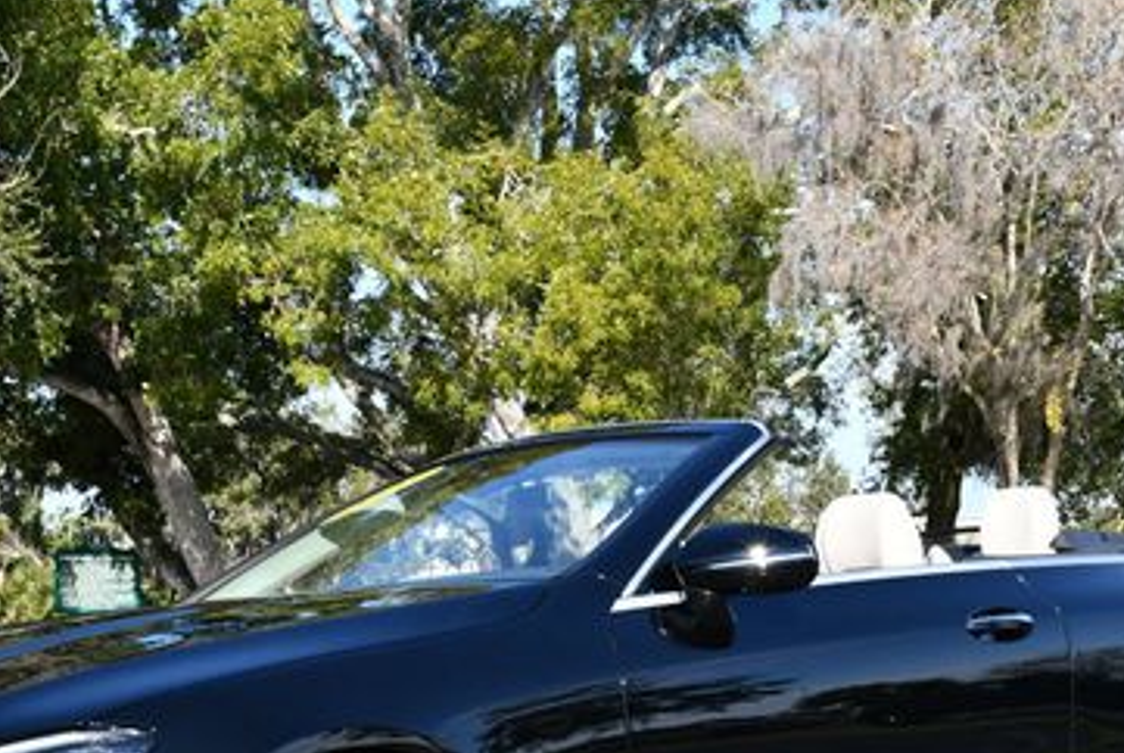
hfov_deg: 23.9
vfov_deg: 16.0
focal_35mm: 85
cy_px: 576
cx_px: 492
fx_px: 2658
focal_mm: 24
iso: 160
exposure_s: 1/250
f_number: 8
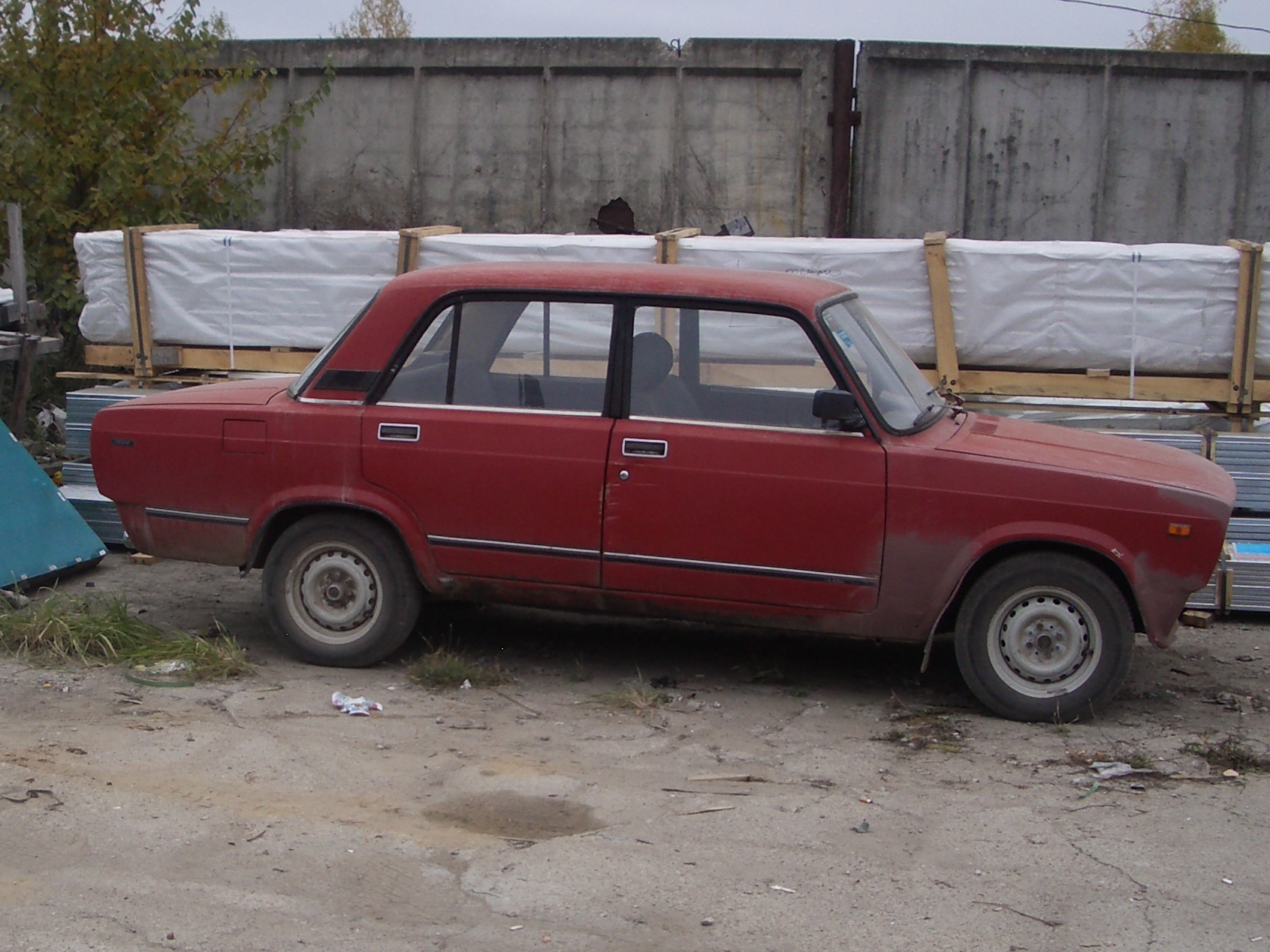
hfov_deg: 35.8
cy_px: 512
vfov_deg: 27.5
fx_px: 1944
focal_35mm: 53
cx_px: 406
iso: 80
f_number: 2.6
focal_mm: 5.8
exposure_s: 1/160
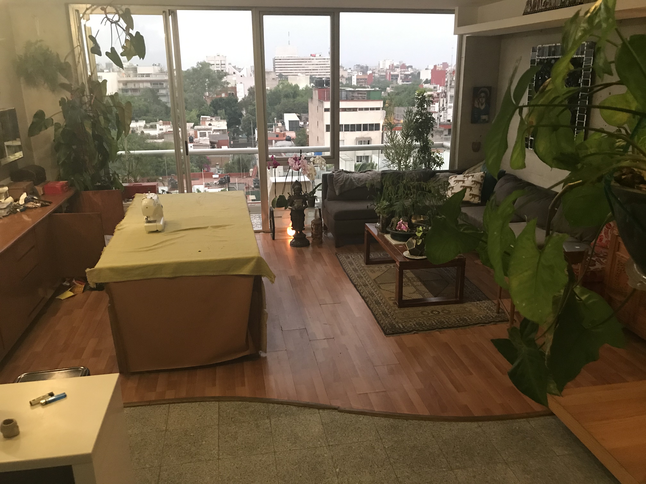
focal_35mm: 28
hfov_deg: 63.4
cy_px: 242
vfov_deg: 49.7
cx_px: 323
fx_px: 523
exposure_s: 1/15
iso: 100
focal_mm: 3.99
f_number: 1.8
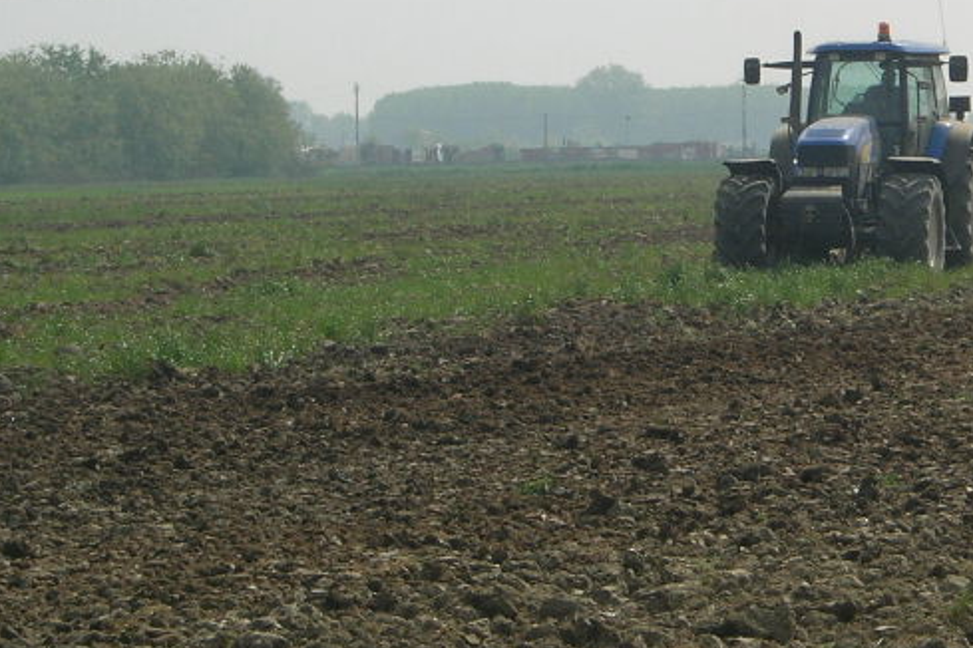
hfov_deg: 8.3
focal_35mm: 246
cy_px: 145
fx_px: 6648
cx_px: 854
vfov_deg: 5.6
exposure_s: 1/372
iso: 64
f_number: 8.2
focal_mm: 23.4
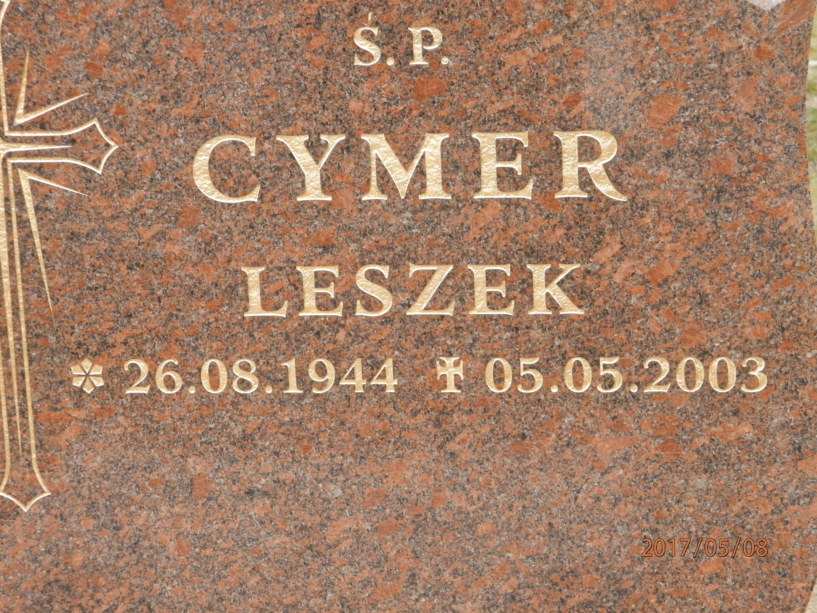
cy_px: 306
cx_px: 408
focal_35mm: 106
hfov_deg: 18.5
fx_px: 2502
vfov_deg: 14.0
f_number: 4.5
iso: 200
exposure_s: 1/125
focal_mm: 19
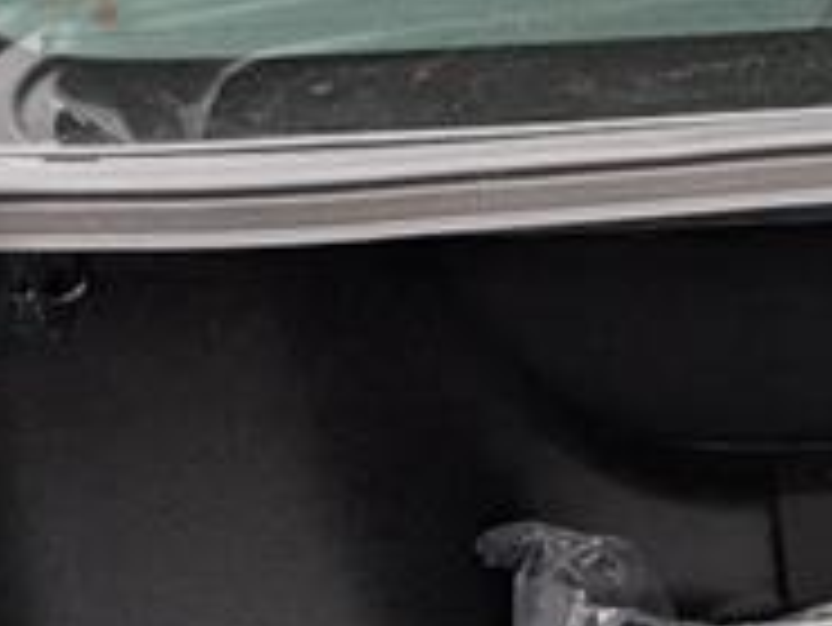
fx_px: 1996
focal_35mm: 83
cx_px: 1268
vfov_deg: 17.0
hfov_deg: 20.1
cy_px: 752
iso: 116
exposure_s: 1/385
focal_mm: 6.9
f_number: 1.68
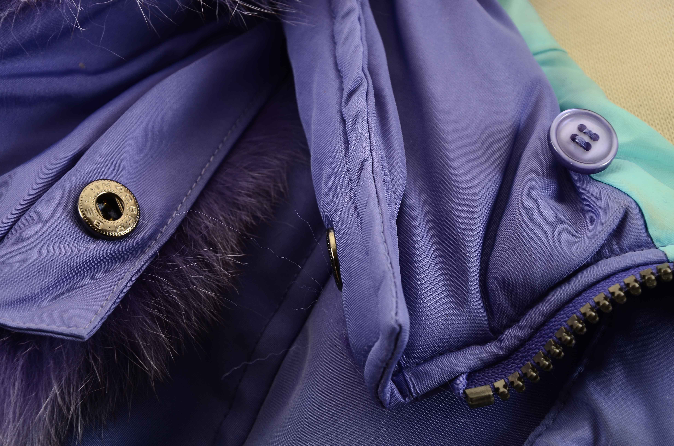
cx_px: 337
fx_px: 2522
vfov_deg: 10.1
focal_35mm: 135
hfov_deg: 15.2
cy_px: 223
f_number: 8
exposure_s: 1/80
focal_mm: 90
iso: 160
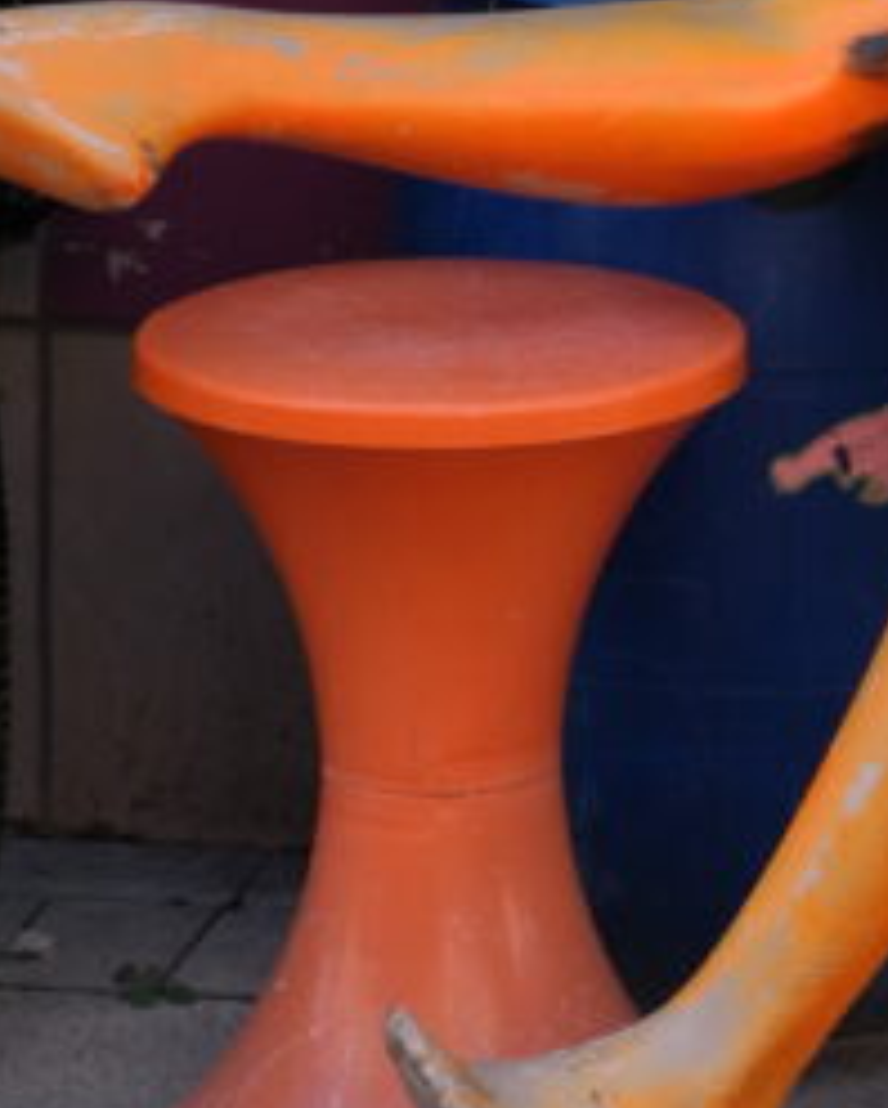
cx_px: 1135
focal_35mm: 236
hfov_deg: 6.5
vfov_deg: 8.0
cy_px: -529
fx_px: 7743
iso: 160
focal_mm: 35.8
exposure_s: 1/105
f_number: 5
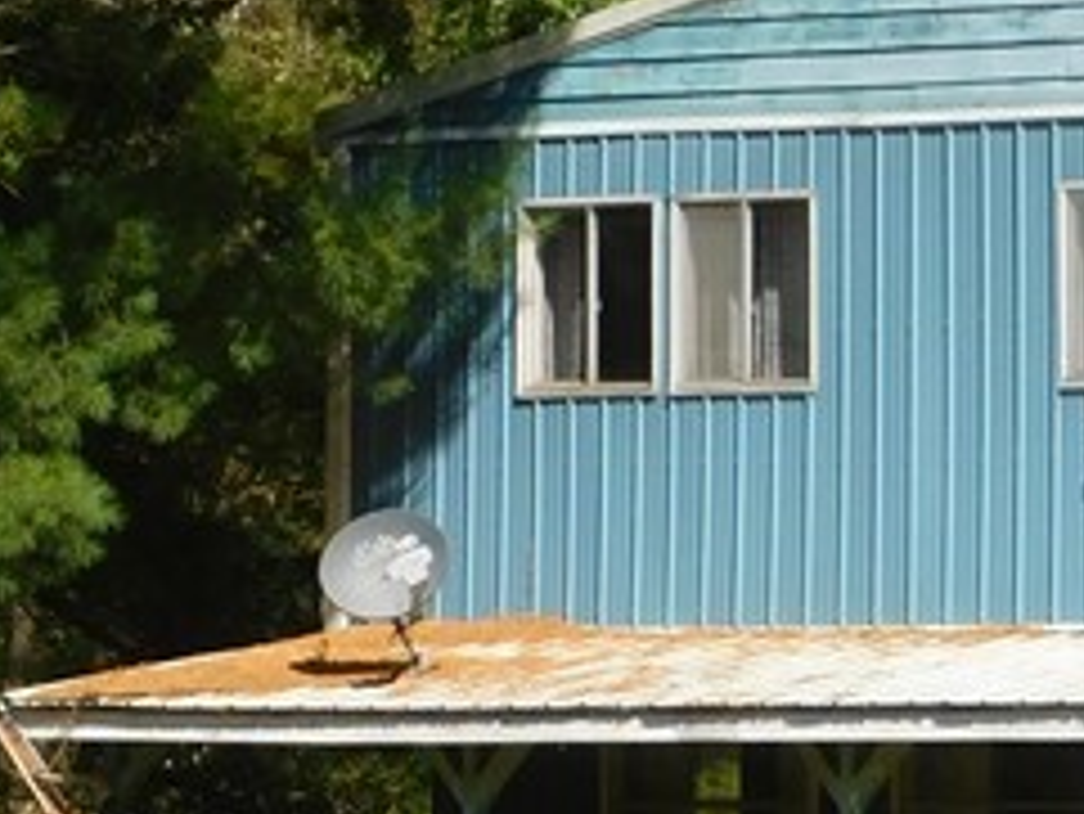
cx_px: 1619
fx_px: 13159
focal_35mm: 420
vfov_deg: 3.5
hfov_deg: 4.7
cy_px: 895
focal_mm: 17.6
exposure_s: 1/640
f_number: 4.6
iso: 125
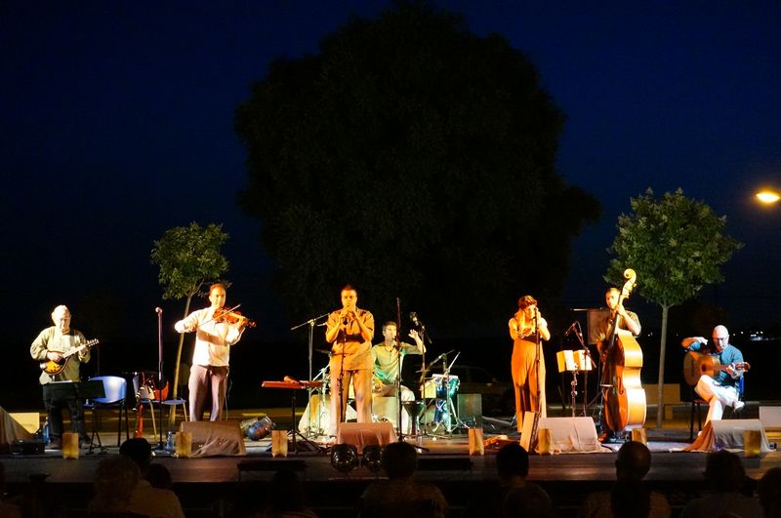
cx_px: 390
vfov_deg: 18.1
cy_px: 259
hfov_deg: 27.0
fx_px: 1625
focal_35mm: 75
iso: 6400
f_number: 5.6
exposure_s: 1/60
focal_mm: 50
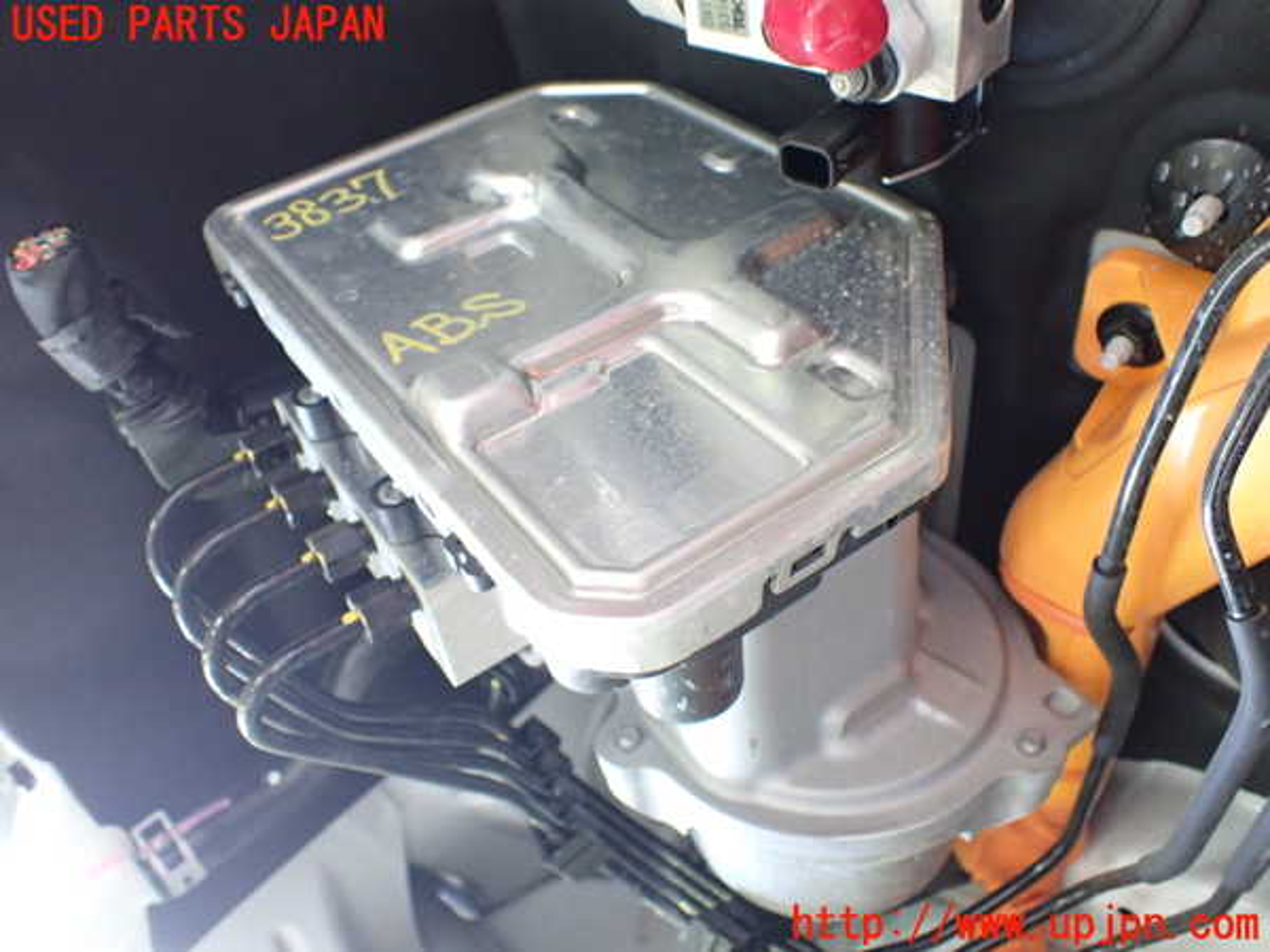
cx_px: 635
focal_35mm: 30
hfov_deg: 60.0
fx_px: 1101
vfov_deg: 46.8
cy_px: 476
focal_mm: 5.4
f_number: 2.3
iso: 1000
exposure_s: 1/30
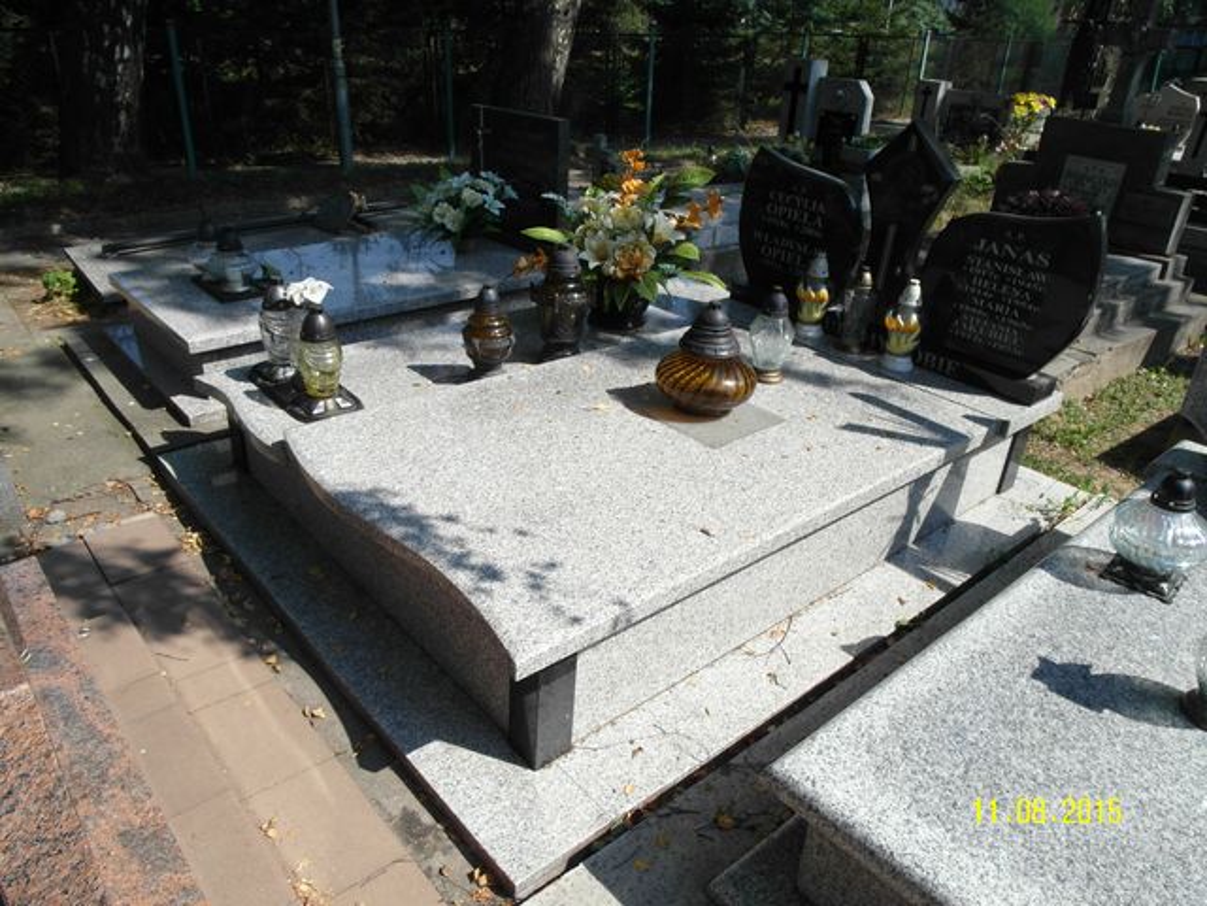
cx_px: 604
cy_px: 453
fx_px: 837
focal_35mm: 24
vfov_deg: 56.8
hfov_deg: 71.6
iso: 80
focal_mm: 5.2
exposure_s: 1/350
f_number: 4.4
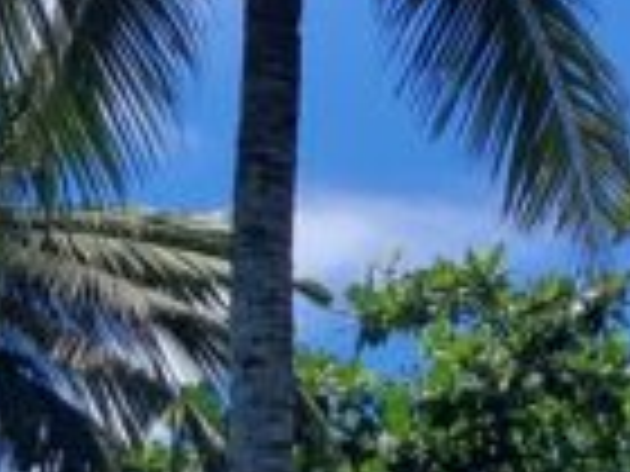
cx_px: 148
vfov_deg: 7.3
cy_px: 1519
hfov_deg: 11.3
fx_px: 3185
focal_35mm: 175
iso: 25
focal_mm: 5.23
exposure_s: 1/1791
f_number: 1.8
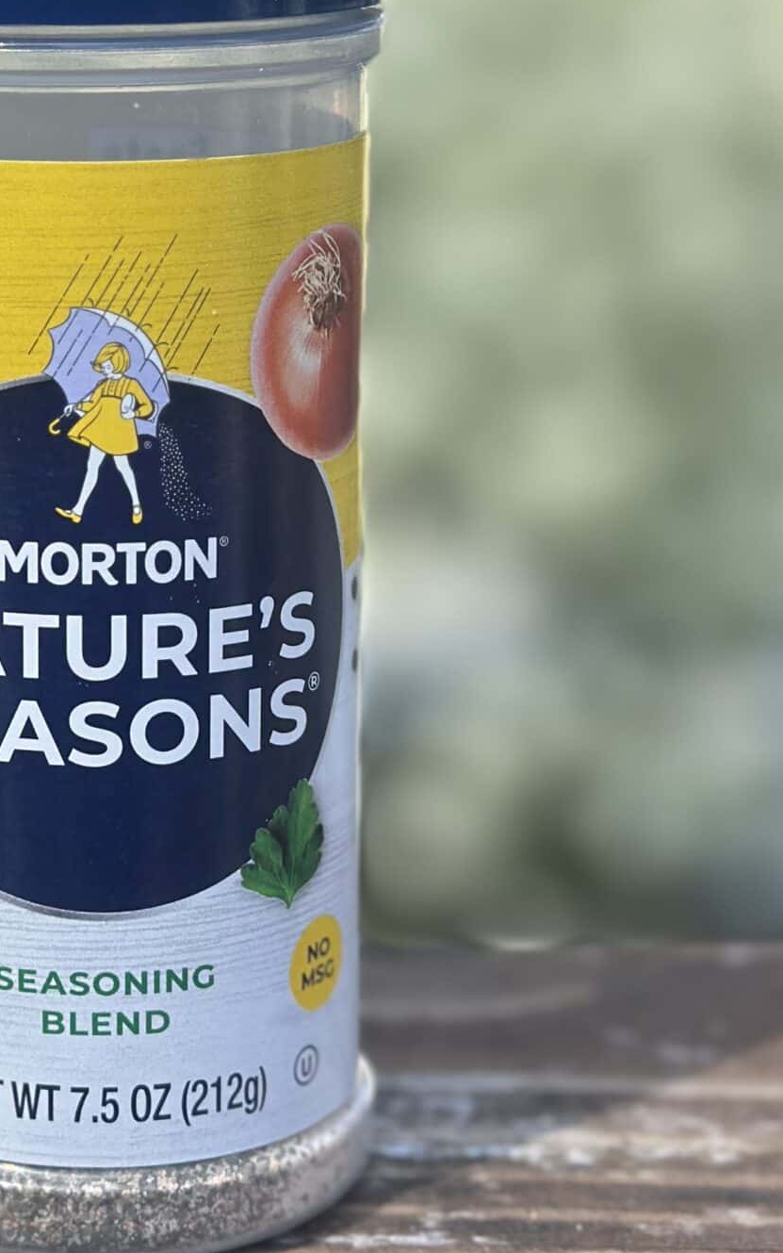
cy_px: 494
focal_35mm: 98
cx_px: -44
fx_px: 3345
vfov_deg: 21.2
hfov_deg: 13.1
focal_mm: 6.86
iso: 80
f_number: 1.78
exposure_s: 1/1639
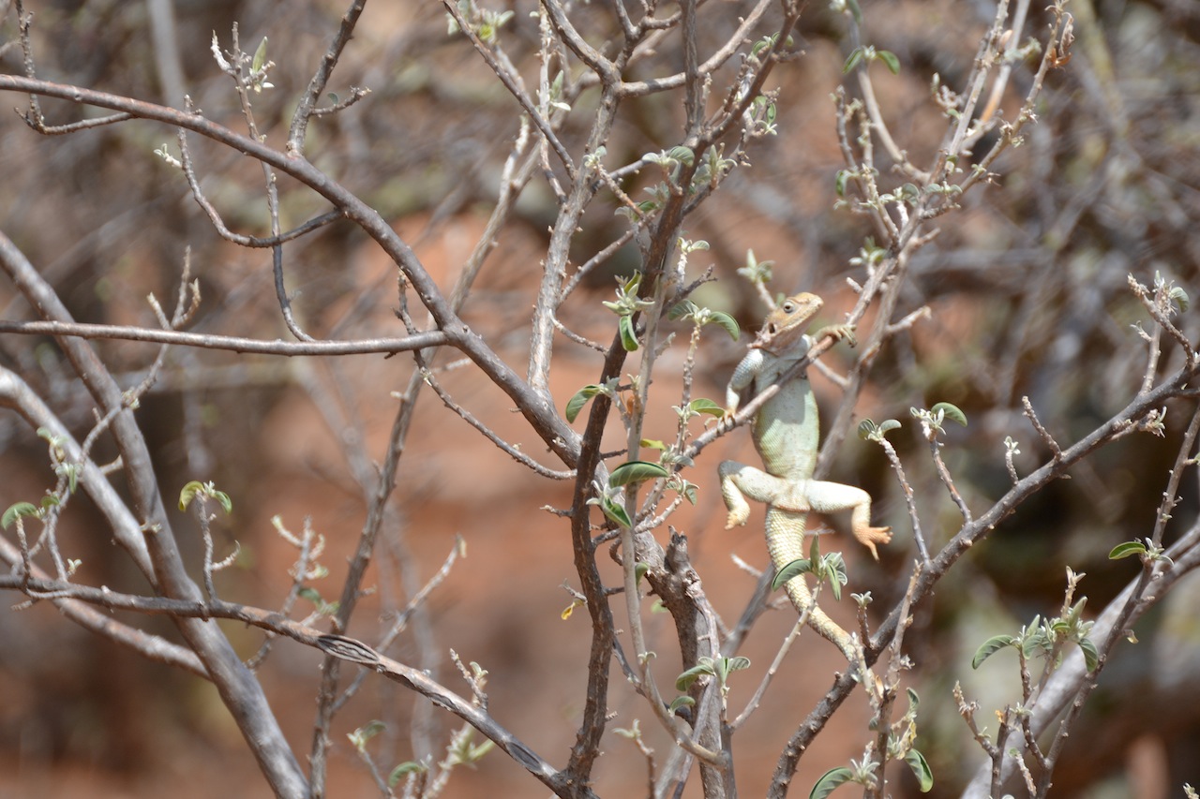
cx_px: 600
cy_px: 400
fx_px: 14997
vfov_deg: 3.1
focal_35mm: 450
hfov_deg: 4.6
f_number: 5.6
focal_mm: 300
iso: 180
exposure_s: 1/500
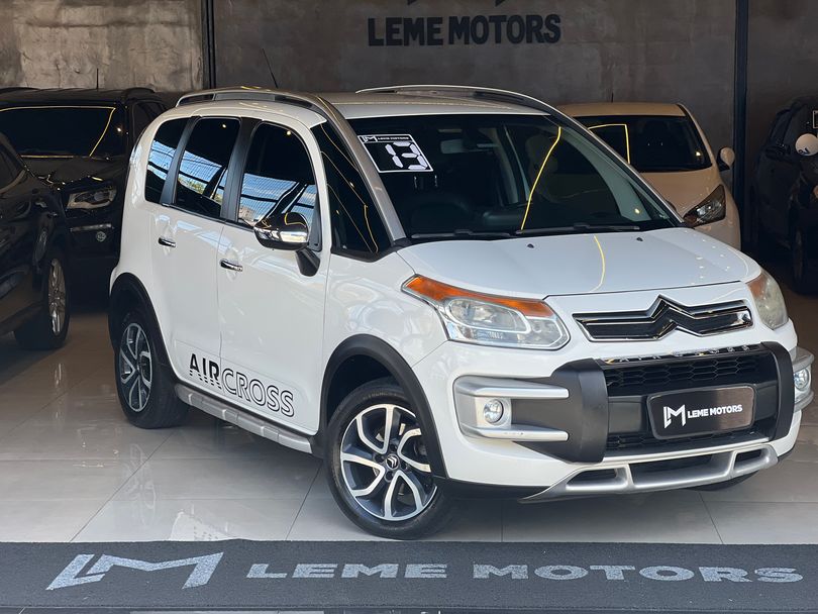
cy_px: 307
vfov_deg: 19.1
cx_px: 409
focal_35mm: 77
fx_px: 1820
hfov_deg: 25.3
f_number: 2.8
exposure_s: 1/121
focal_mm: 9
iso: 25
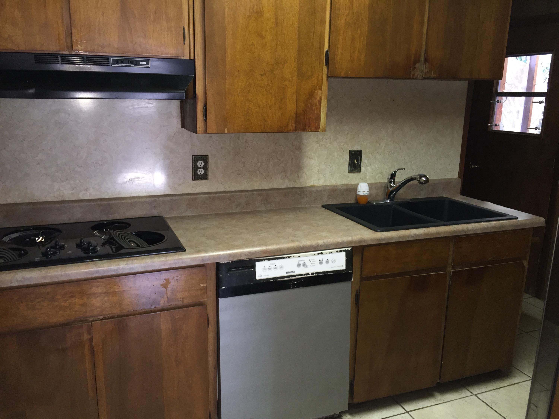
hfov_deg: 61.7
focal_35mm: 29
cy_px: 210
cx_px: 280
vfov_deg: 48.2
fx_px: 468
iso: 100
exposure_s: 1/24
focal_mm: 4.15
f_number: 2.2
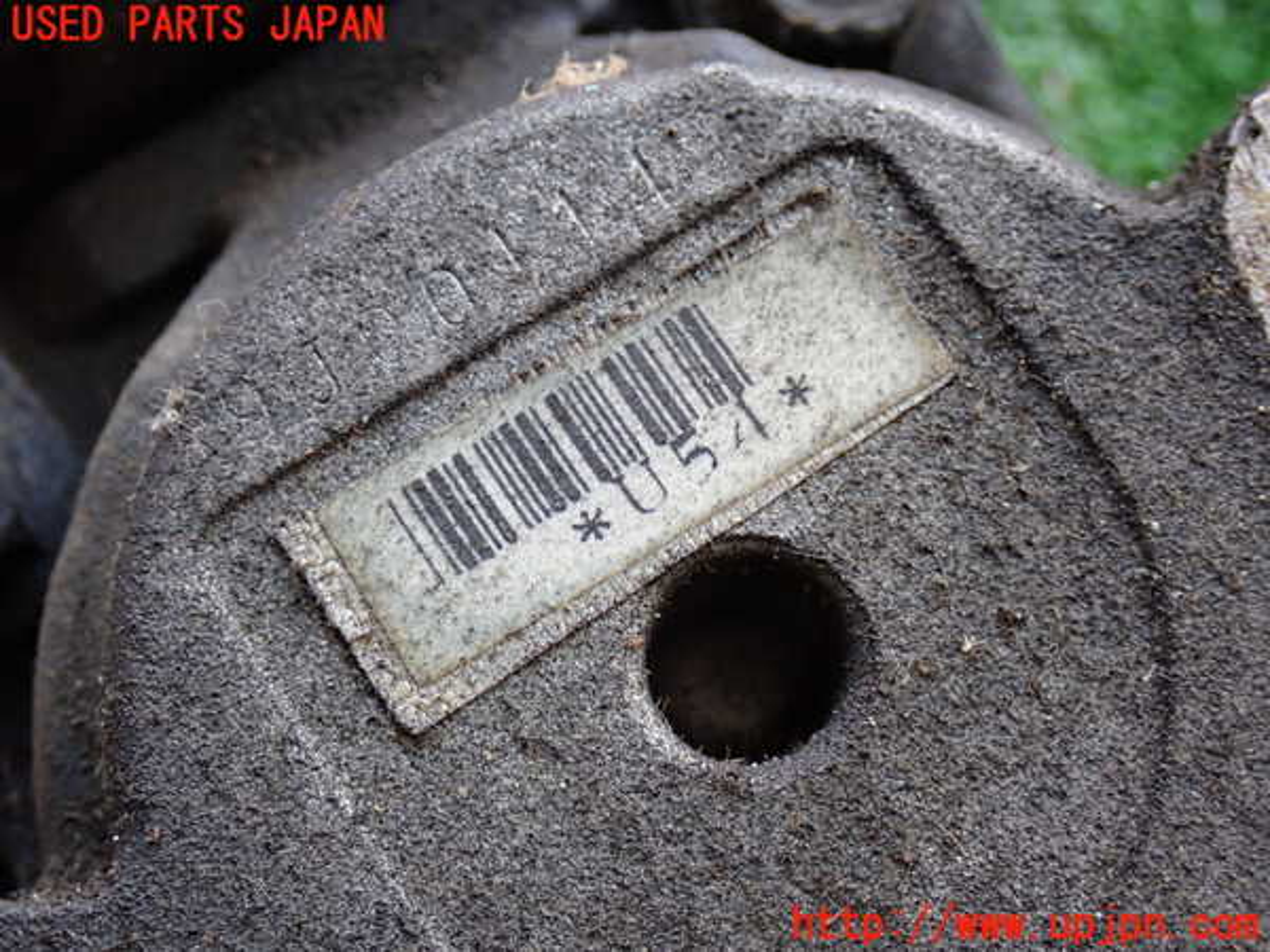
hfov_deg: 31.2
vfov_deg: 23.7
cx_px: 635
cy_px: 476
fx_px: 2275
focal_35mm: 62
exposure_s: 1/60
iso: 400
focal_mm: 11.09
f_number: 3.6
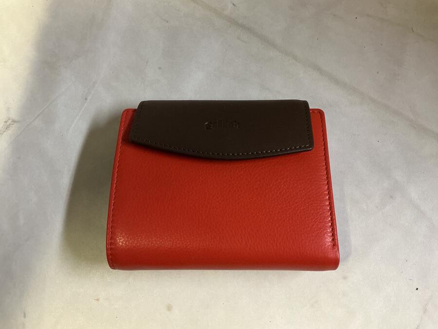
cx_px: 219
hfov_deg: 61.7
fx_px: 367
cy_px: 164
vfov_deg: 48.2
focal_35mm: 29
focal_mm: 3
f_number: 1.8
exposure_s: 1/50
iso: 160
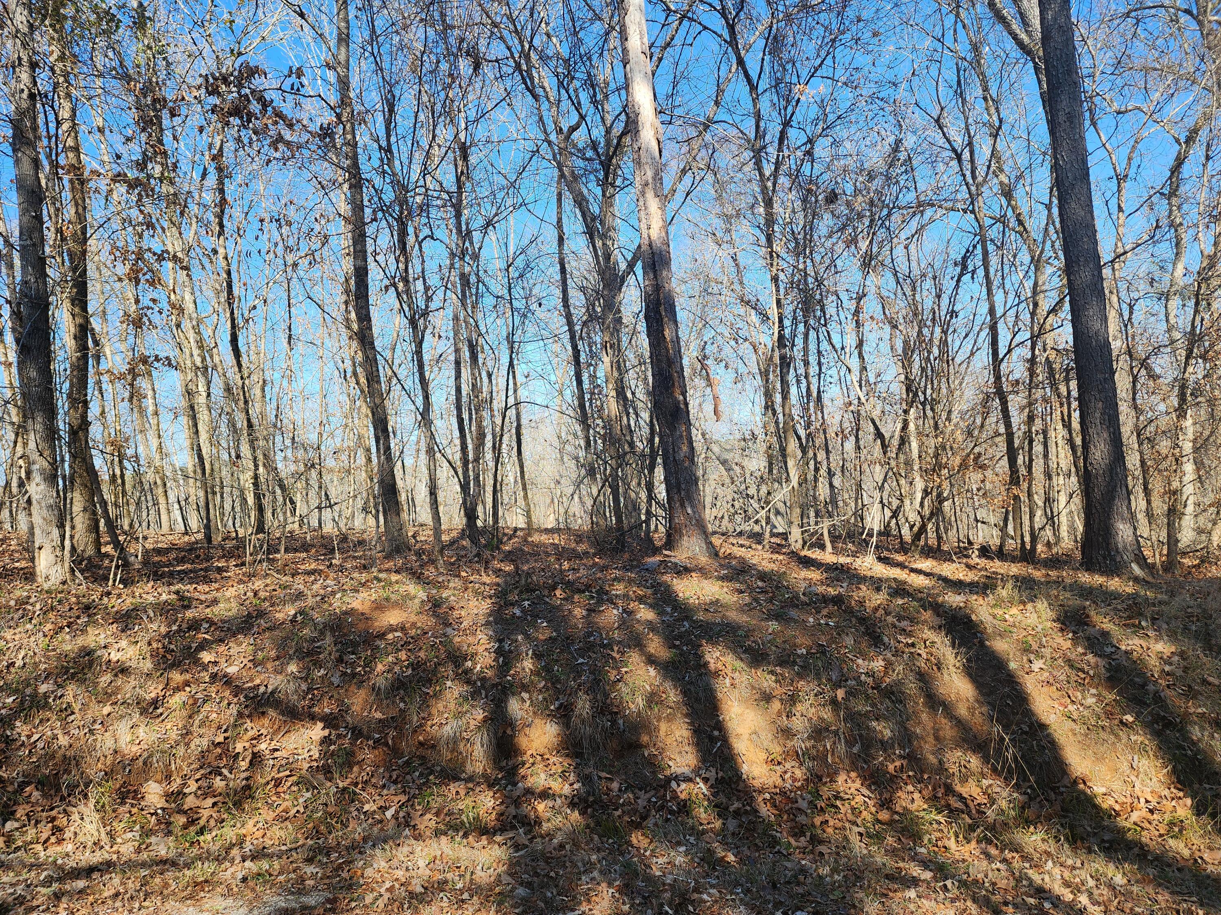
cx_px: 610
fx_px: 811
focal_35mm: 23
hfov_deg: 73.9
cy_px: 458
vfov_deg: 58.9
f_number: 1.8
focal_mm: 6.4
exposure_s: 1/387
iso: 12
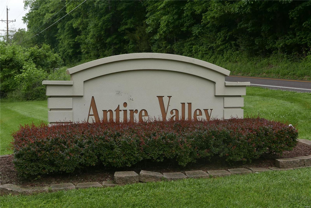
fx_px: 467
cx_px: 156
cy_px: 104
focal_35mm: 54
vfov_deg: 25.1
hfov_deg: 36.8
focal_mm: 24.5
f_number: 5.6
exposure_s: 1/250
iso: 200
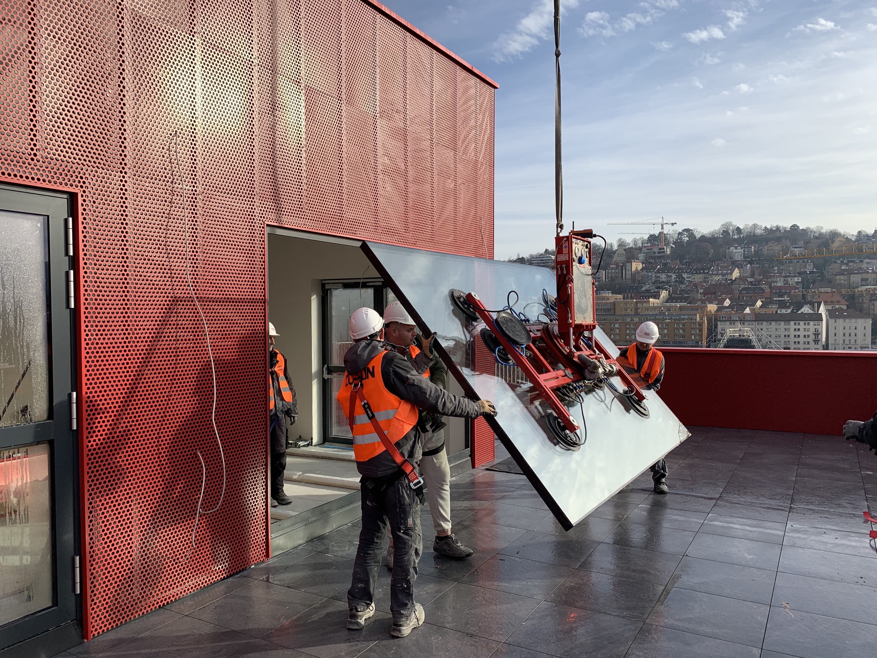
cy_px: 329
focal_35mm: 26
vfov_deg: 53.1
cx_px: 438
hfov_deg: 67.3
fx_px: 659
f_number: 1.8
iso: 25
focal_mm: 4.25
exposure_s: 1/1992
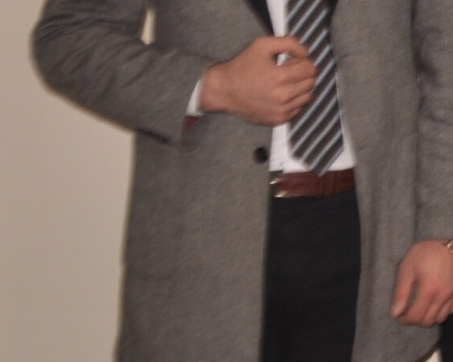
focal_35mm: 159
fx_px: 2132
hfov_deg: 10.8
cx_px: 988
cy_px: -81
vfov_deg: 9.6
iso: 320
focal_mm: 25
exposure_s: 1/200
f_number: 5
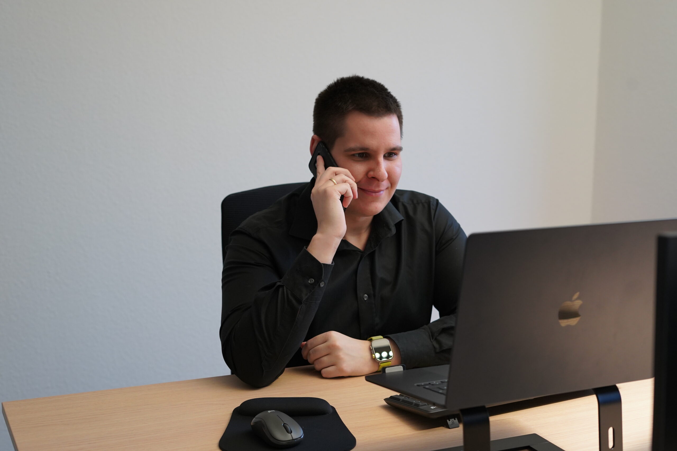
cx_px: 338
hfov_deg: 39.6
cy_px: 226
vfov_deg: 27.0
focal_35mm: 50
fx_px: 940
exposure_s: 1/160
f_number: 4
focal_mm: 50
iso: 2000
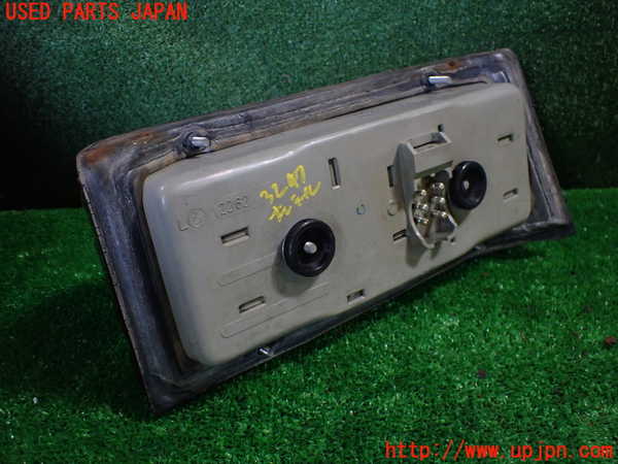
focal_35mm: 30
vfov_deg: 46.8
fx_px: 536
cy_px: 232
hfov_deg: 60.0
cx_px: 309
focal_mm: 5.4
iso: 500
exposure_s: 1/125
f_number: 2.3
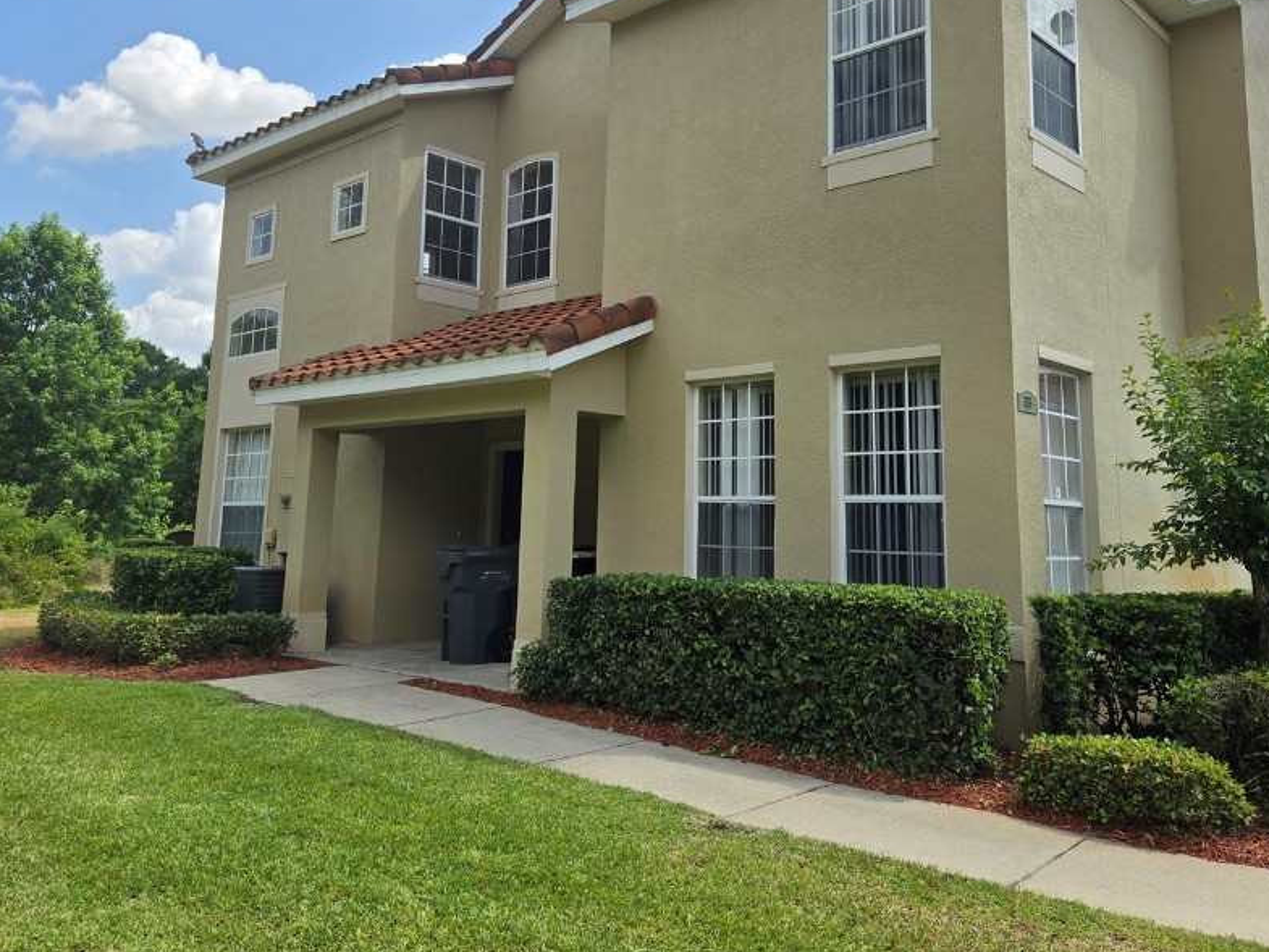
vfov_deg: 46.3
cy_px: 338
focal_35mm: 30
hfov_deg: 60.0
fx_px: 1100
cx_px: 643
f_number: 1.8
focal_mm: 5.4
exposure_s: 1/1567
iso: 25
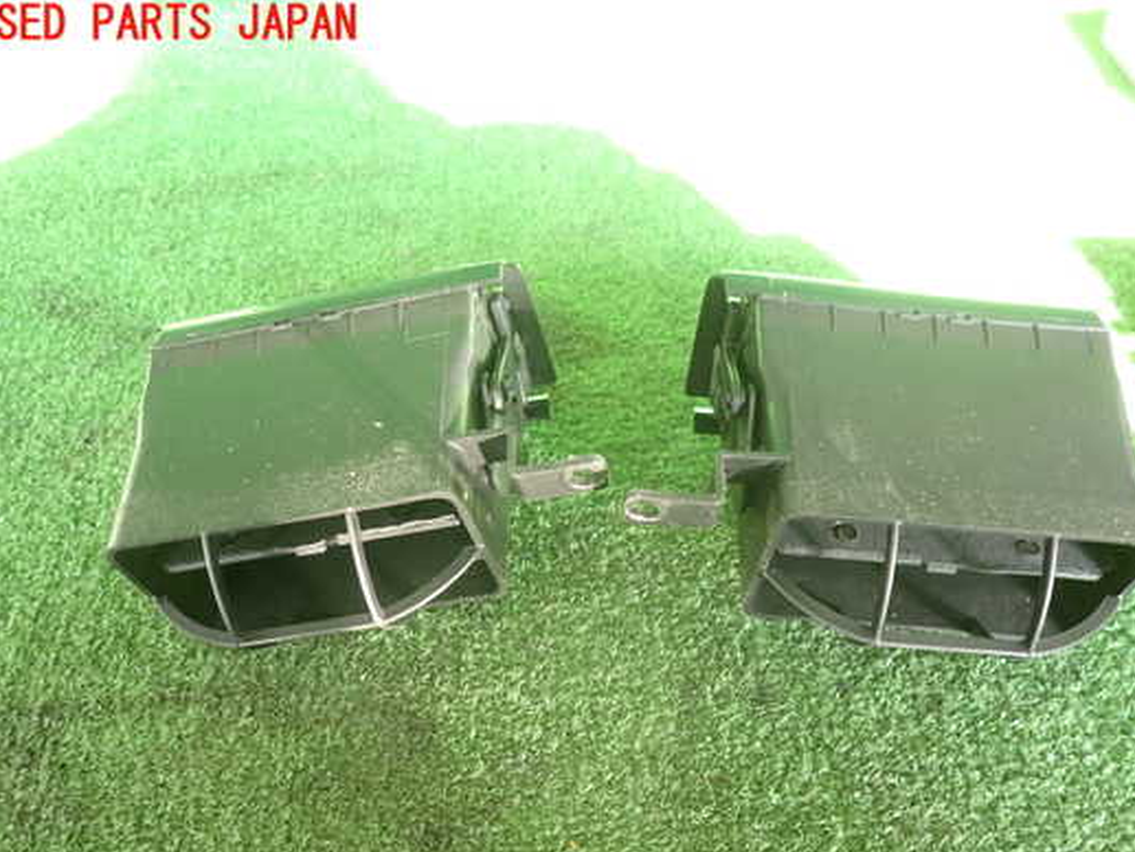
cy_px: 492
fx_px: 951
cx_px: 617
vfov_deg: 48.1
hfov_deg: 61.5
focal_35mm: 29
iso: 200
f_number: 2
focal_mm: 4.5
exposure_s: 1/50
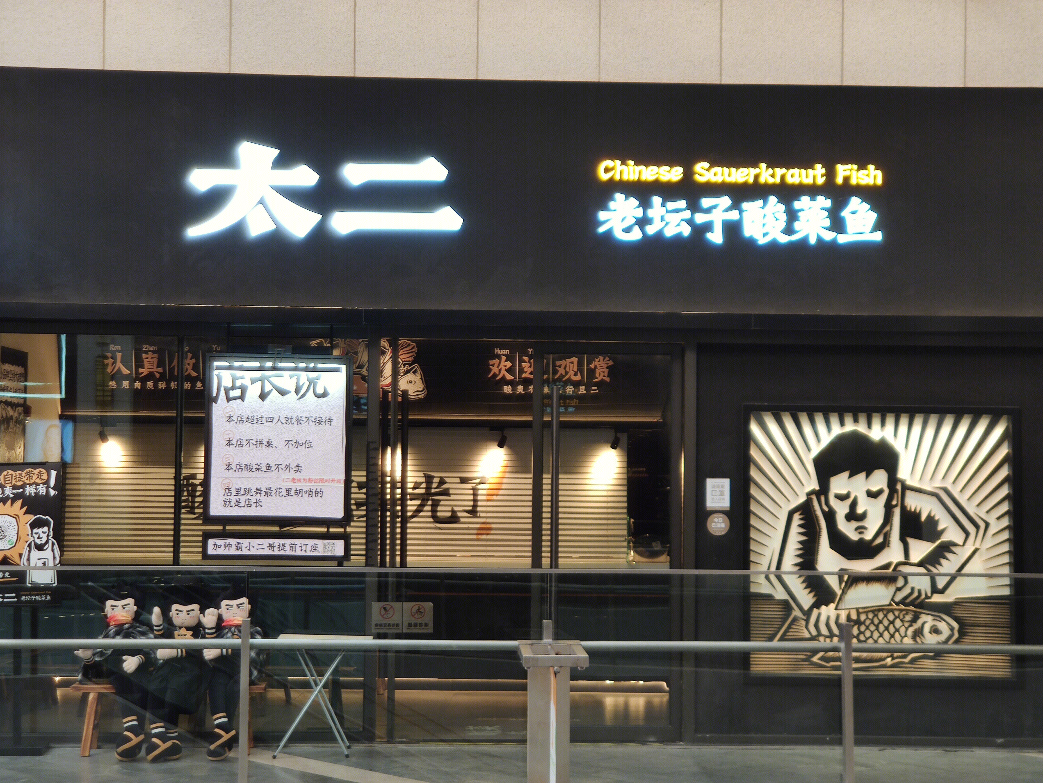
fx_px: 1808
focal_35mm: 60
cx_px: 522
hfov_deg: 32.2
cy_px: 392
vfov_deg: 24.4
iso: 151
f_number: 2.2
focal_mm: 6.22
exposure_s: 1/50
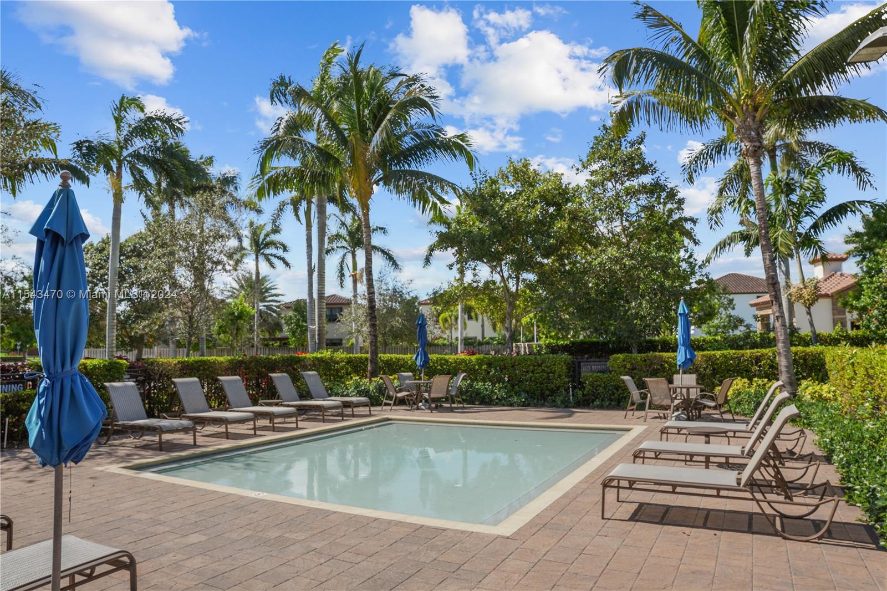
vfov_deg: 53.1
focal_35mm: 24
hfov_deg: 73.8
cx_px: 444
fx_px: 591
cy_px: 296
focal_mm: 24
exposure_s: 1/160
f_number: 9
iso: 100
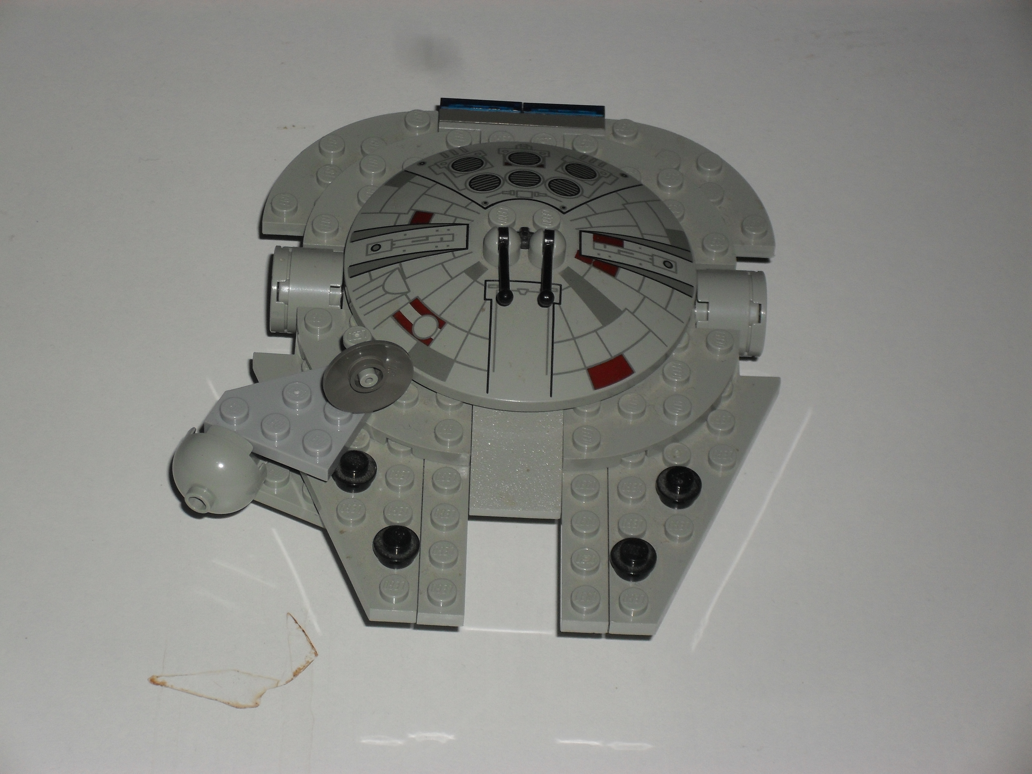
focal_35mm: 105
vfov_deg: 14.1
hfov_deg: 18.7
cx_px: 516
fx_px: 3130
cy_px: 387
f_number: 5.8
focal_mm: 18.9
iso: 100
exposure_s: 1/60
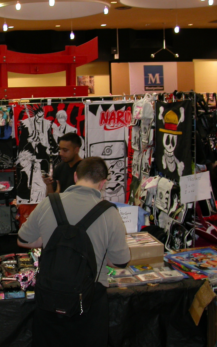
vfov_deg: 37.5
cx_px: 5
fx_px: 511
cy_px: 174
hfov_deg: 23.1
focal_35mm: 54
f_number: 2.6
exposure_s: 1/15
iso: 100
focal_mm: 7.85
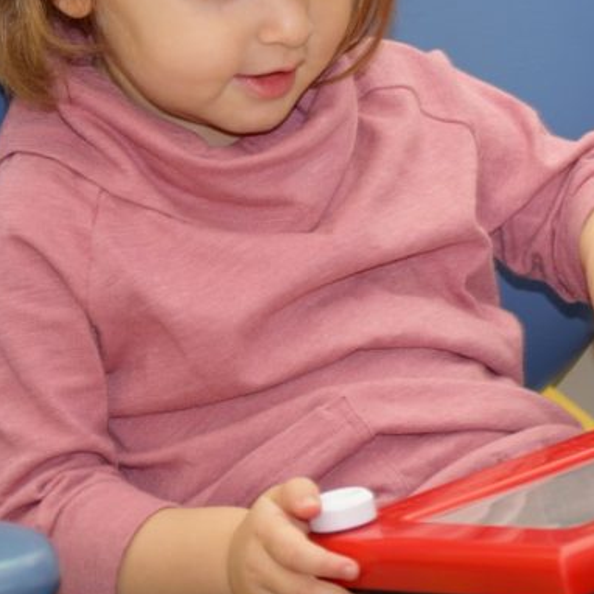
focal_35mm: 229
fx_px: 4446
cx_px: 373
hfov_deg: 7.6
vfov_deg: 7.6
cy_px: 169
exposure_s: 1/60
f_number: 4
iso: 400
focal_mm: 70
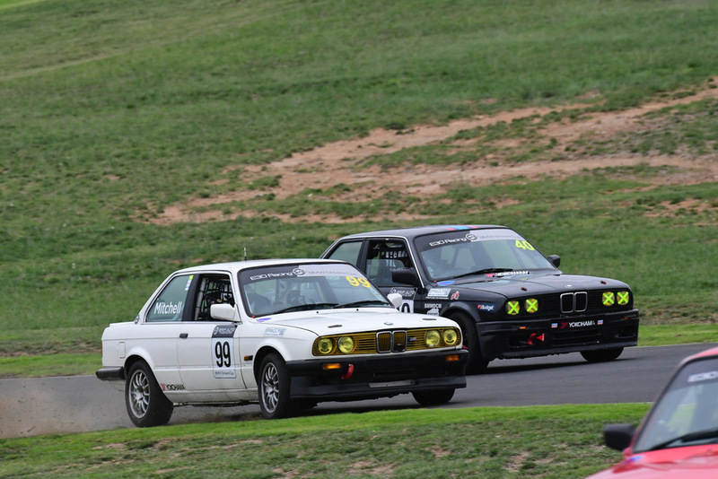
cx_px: 359
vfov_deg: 2.3
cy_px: 240
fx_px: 11970
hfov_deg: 3.4
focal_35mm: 600
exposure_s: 1/640
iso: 2000
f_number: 10
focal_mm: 400
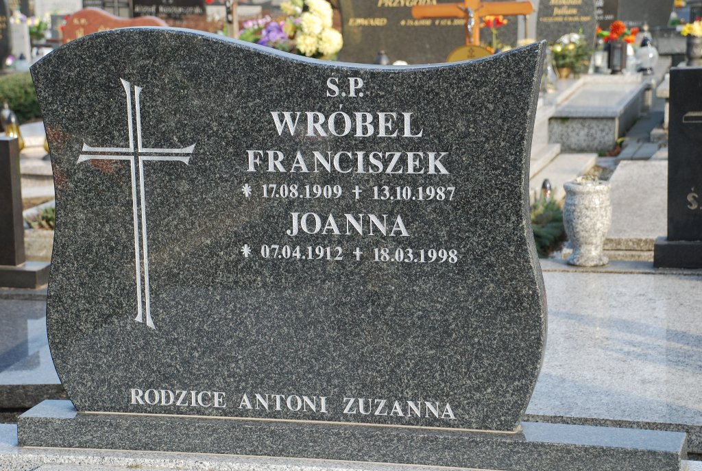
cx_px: 351
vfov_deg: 14.8
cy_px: 236
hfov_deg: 21.9
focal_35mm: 93
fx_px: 1817
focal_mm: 62
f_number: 7.1
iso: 200
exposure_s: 1/125
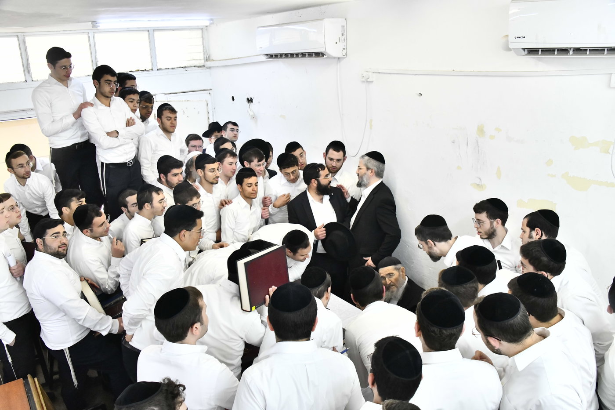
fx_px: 478
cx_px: 308
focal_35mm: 28
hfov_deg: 65.5
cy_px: 205
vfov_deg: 46.4
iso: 5000
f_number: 9
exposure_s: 1/125
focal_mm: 28
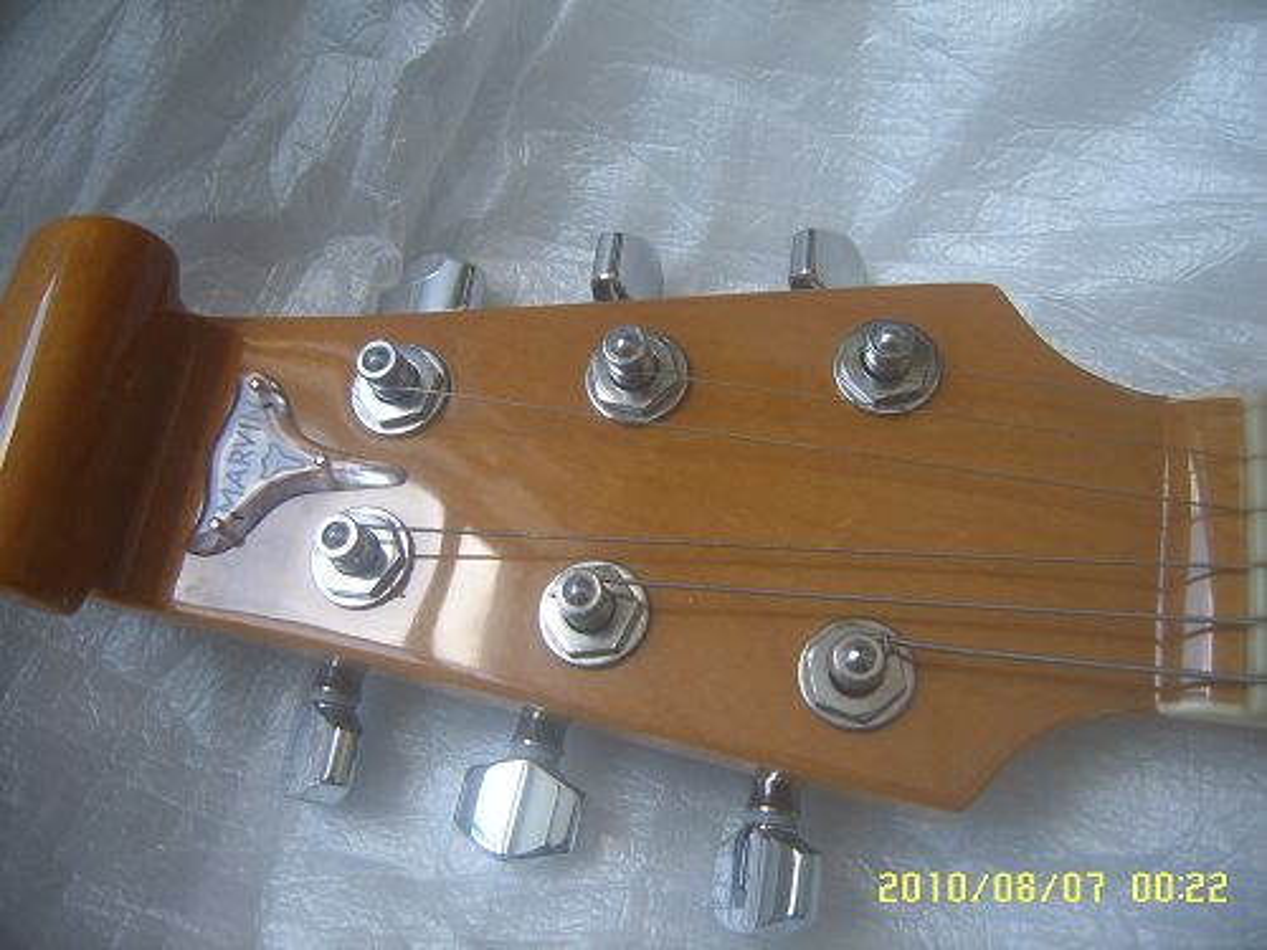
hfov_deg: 52.6
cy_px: 475
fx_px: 1281
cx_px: 634
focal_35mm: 35
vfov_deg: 40.7
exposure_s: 1/60
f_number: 2.8
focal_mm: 5.8
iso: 50
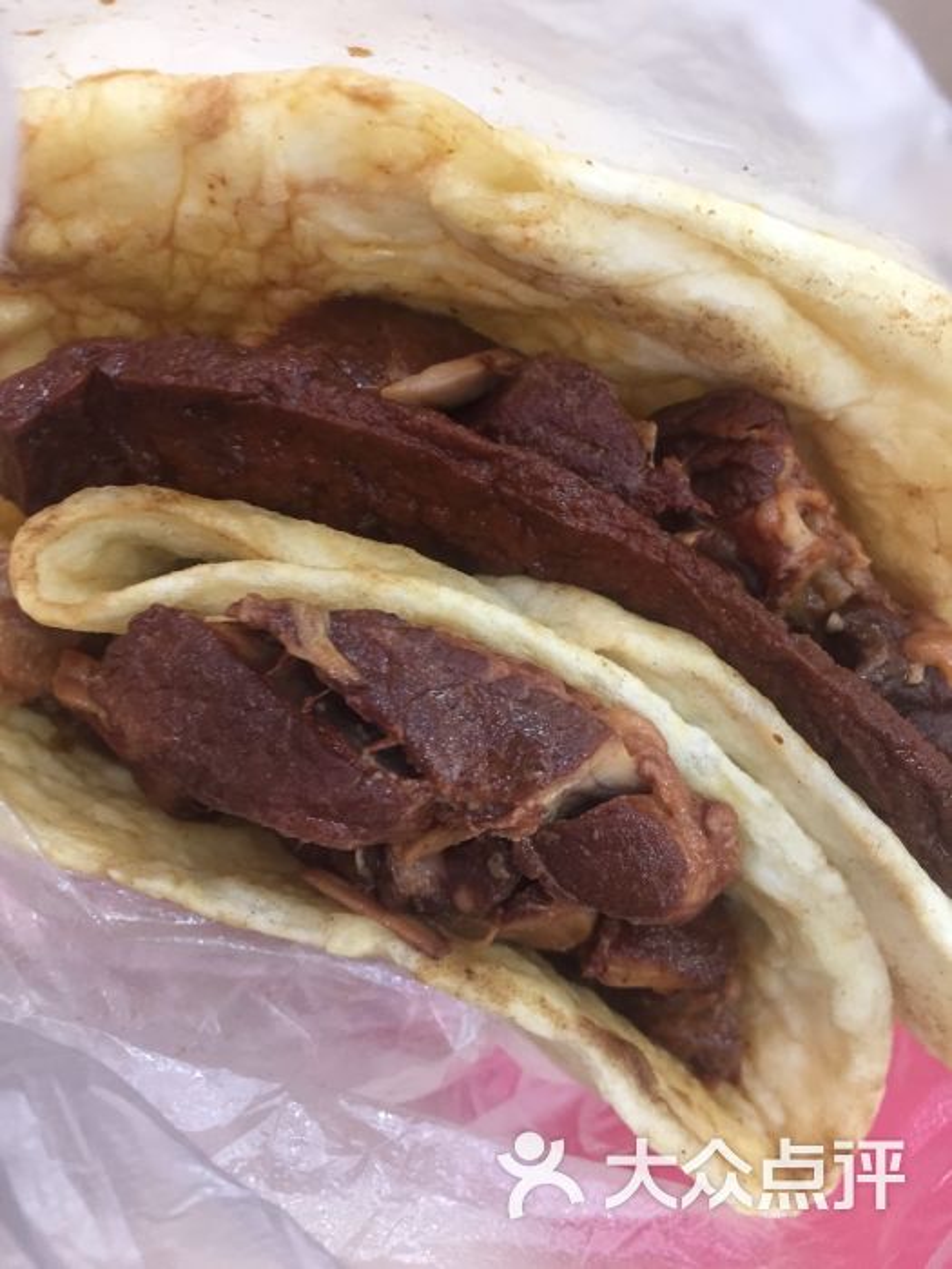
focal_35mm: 29
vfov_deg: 61.7
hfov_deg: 48.2
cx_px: 476
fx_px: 1063
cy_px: 634
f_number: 2.2
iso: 160
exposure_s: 1/33
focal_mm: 4.15
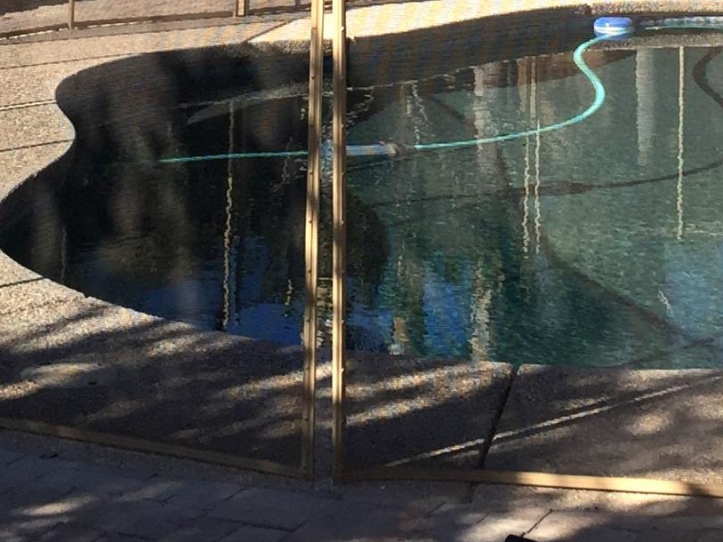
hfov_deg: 18.4
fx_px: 2235
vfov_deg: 12.7
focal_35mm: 107
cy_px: -389
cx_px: 424
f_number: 2.2
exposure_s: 1/1319
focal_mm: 4.15
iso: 32
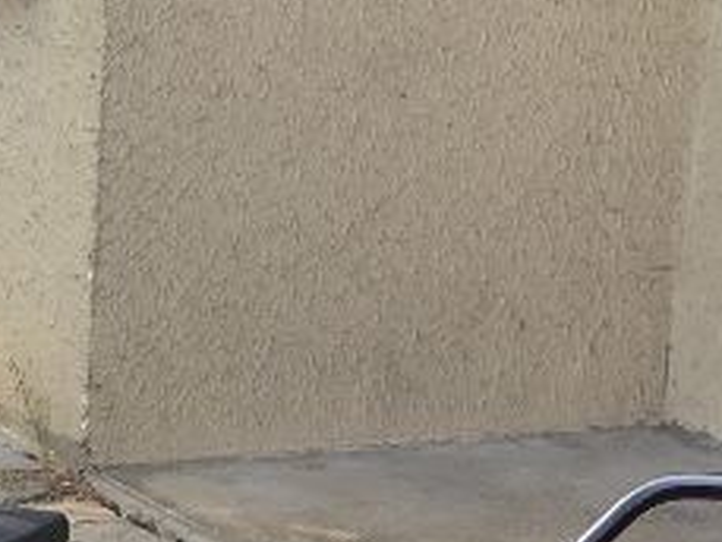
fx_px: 3381
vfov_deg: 9.0
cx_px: -126
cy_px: 804
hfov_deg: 11.9
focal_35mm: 162
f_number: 2.2
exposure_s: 1/115
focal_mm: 4.15
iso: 25
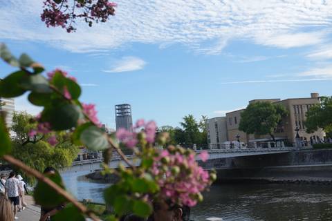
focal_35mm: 44
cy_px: 110
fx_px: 401
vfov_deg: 30.8
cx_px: 166
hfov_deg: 45.0
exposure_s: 1/200
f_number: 8
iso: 100
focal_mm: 29
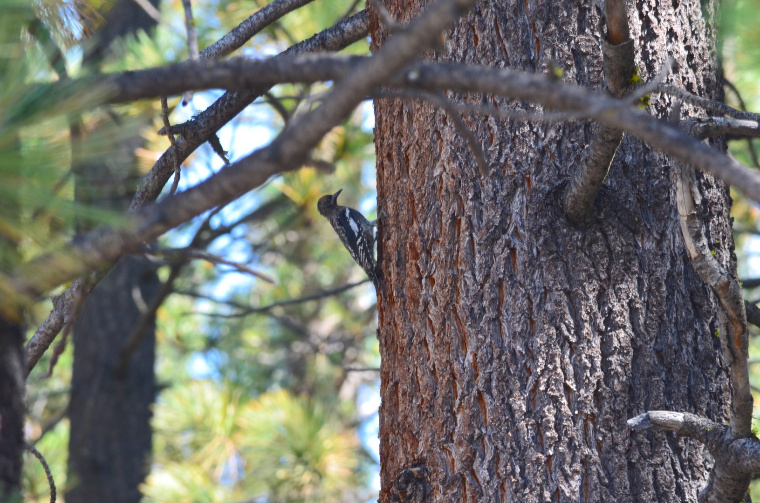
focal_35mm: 450
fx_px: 9480
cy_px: 252
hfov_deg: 4.6
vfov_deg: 3.0
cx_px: 380
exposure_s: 1/60
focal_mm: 300
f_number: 10
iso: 400
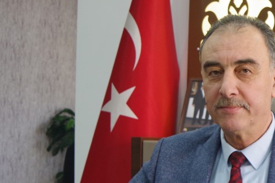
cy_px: 172
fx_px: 687
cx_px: 302
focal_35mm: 90
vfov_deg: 15.0
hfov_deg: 21.5
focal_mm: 18
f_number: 3.5
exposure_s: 1/40
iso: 800
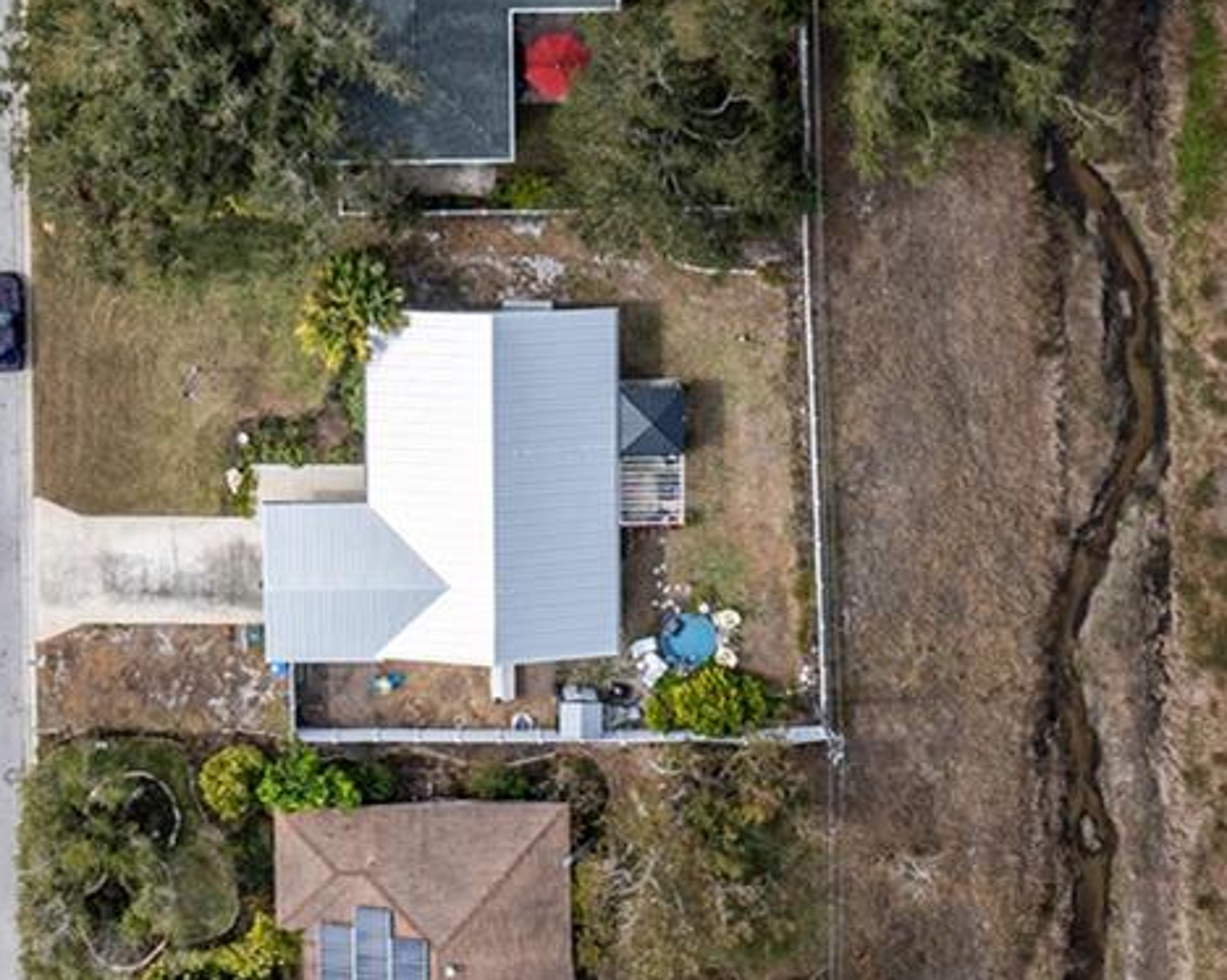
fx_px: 2904
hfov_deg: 23.8
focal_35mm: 80
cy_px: -41
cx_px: 430
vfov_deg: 18.6
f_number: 2.8
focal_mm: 12.29
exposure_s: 1/60
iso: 110
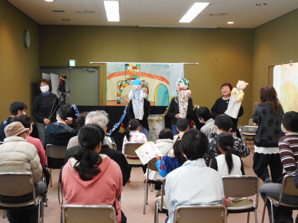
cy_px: 112
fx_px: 439
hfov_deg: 37.5
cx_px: 149
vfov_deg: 28.6
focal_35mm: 51
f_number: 4.9
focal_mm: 9.1
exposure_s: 1/20
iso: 400
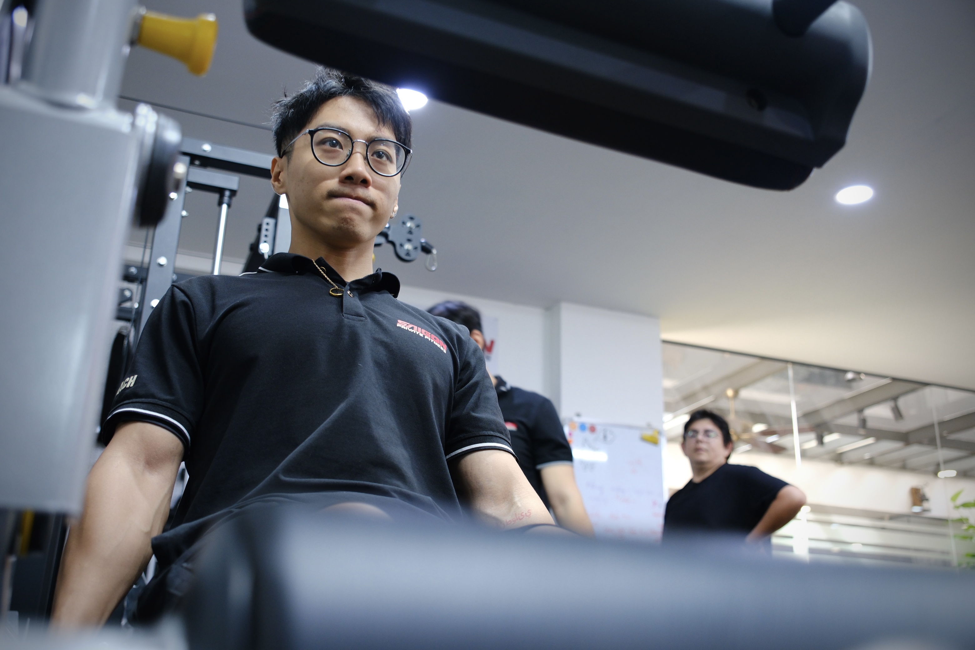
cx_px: 488
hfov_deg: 51.9
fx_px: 1002
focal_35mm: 37
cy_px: 325
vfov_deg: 35.9
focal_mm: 24.5
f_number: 2.8
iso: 800
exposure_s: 1/40
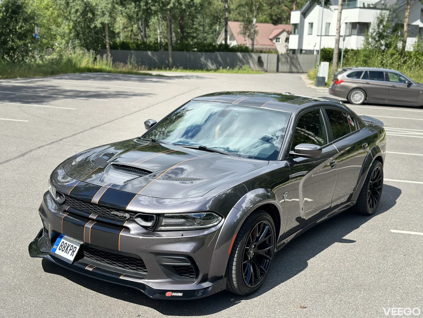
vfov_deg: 30.3
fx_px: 587
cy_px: 159
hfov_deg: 39.7
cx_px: 212
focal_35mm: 48
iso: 100
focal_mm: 6.86
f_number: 1.78
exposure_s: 1/3155
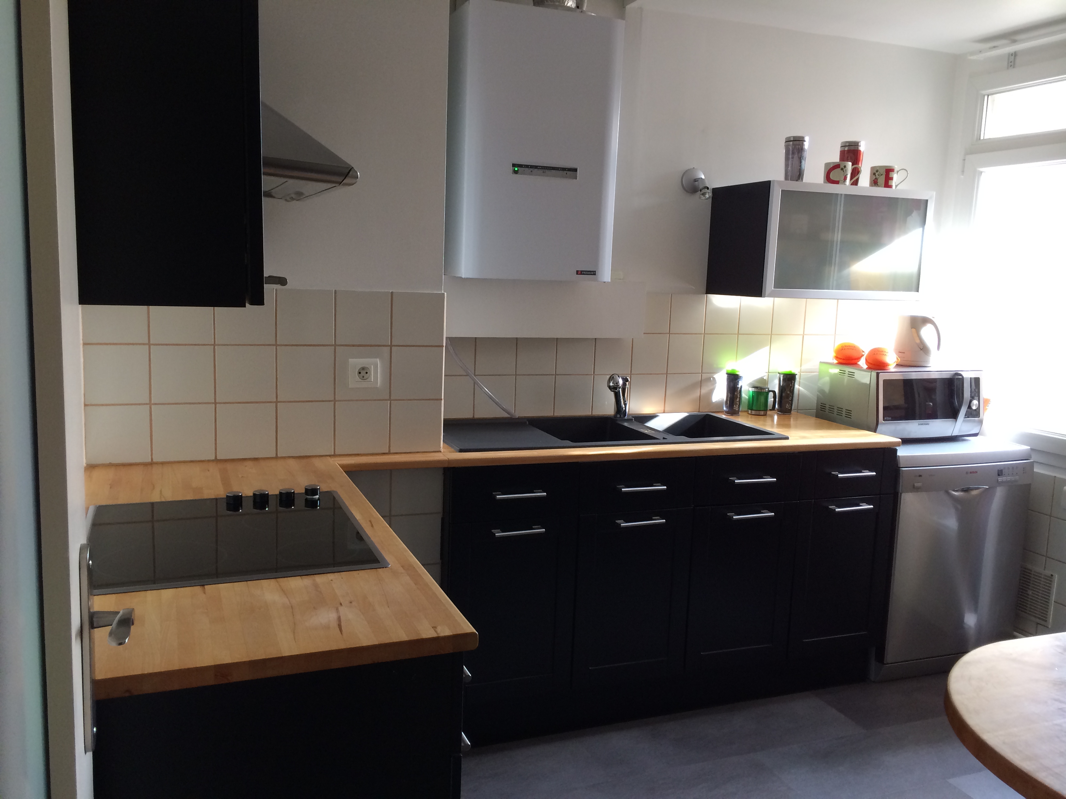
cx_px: 533
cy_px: 400
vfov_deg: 46.8
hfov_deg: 60.0
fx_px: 924
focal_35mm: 30
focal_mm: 4.12
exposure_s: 1/30
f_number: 2.2
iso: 40
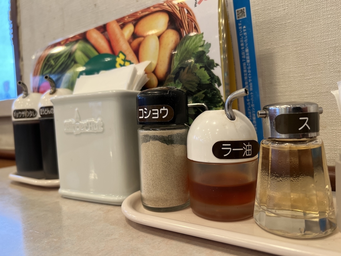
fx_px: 256
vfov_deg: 53.1
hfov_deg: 67.3
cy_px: 128
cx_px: 170
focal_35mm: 26
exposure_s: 1/60
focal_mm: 5.7
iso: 100
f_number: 1.5
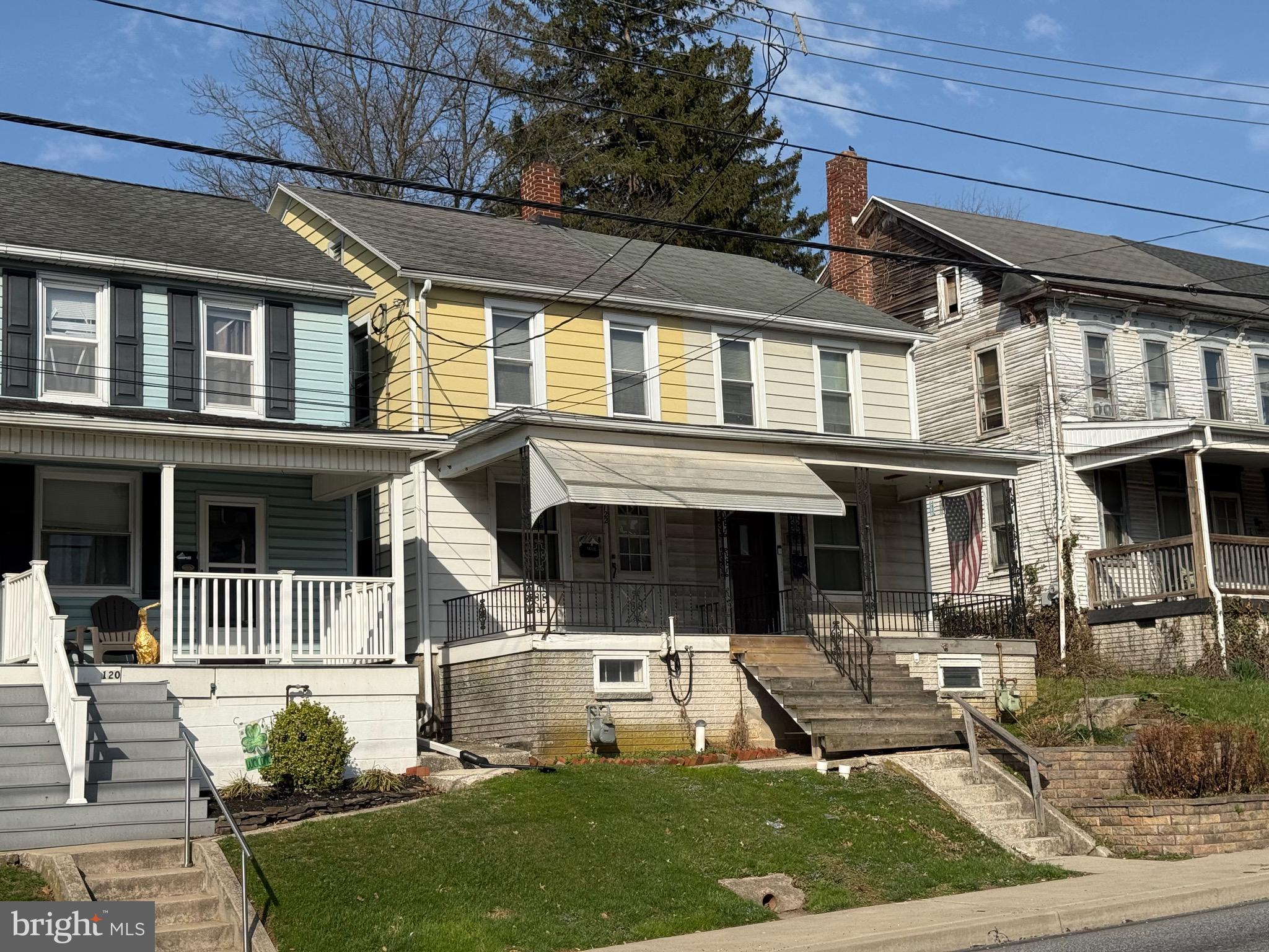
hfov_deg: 39.7
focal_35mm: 48
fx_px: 1760
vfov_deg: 30.3
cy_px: 476
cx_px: 634
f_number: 1.78
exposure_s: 1/7143
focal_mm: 6.76
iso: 64
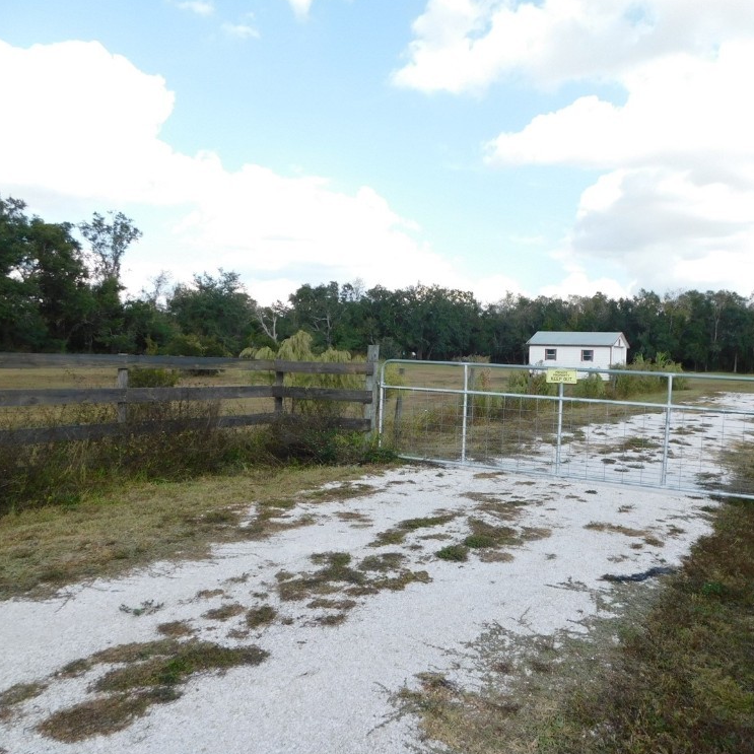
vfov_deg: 57.3
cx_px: 483
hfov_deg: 56.4
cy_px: 384
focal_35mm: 28
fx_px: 690
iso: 125
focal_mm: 4
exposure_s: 1/800
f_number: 3
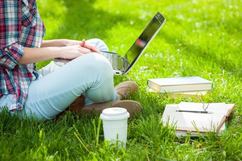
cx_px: 121
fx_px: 571
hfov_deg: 23.9
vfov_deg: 16.1
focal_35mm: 85
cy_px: 80
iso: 200
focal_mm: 85
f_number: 4
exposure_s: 1/320
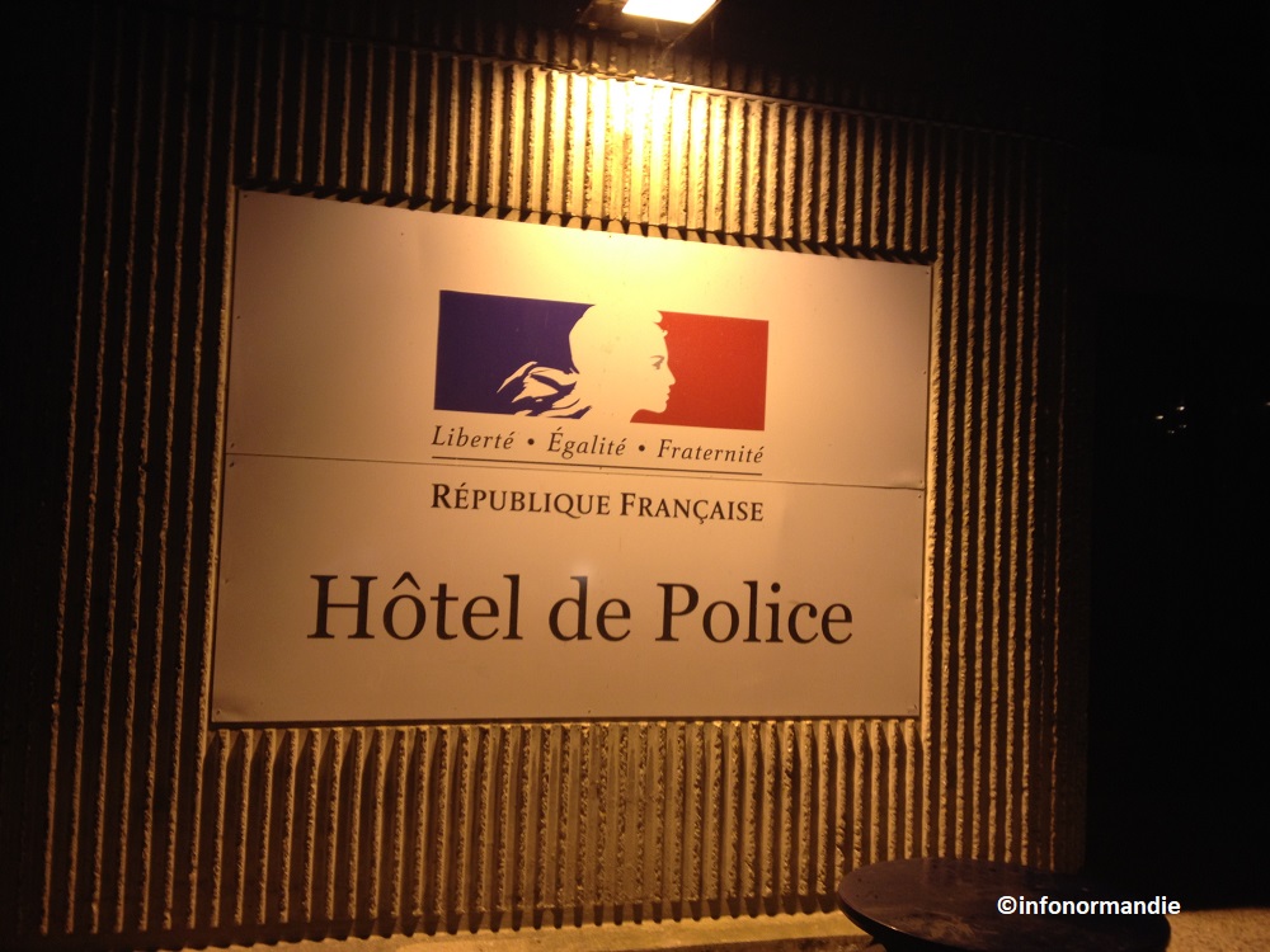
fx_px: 1284
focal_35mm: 35
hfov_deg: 52.6
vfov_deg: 40.7
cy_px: 476
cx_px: 635
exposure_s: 1/24
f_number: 2.4
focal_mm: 4.28
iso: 50
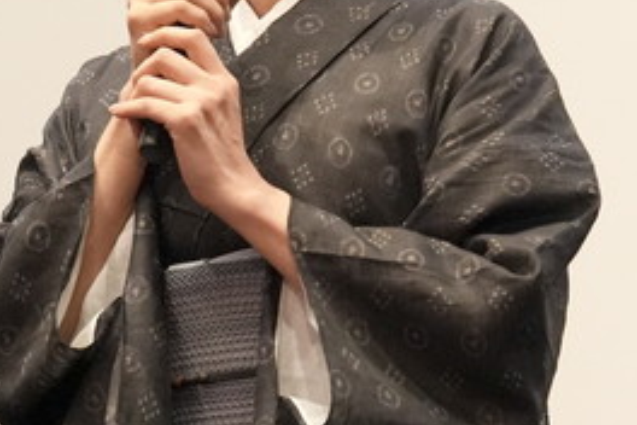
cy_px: 209
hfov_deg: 7.8
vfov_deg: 5.2
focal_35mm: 265
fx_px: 4689
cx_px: 340
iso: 6400
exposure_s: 1/100
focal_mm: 70
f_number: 4
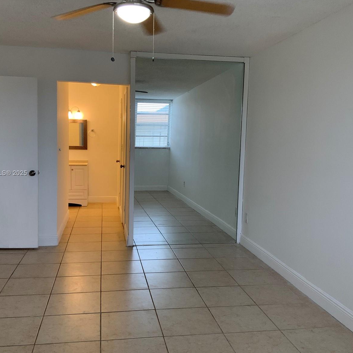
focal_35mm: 35
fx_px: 404
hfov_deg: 47.2
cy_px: 173
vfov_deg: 47.2
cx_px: 172
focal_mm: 3
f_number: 1.8
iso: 40
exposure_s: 1/60
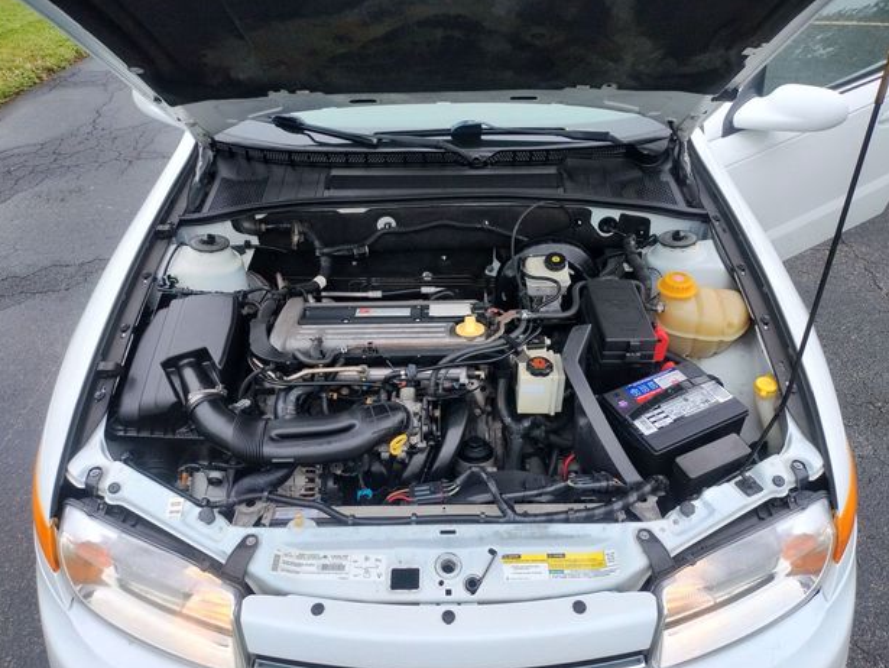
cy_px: 335
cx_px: 452
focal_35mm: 26
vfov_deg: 53.1
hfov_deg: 67.3
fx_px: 668
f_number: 1.7
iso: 100
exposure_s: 1/742
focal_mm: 4.71
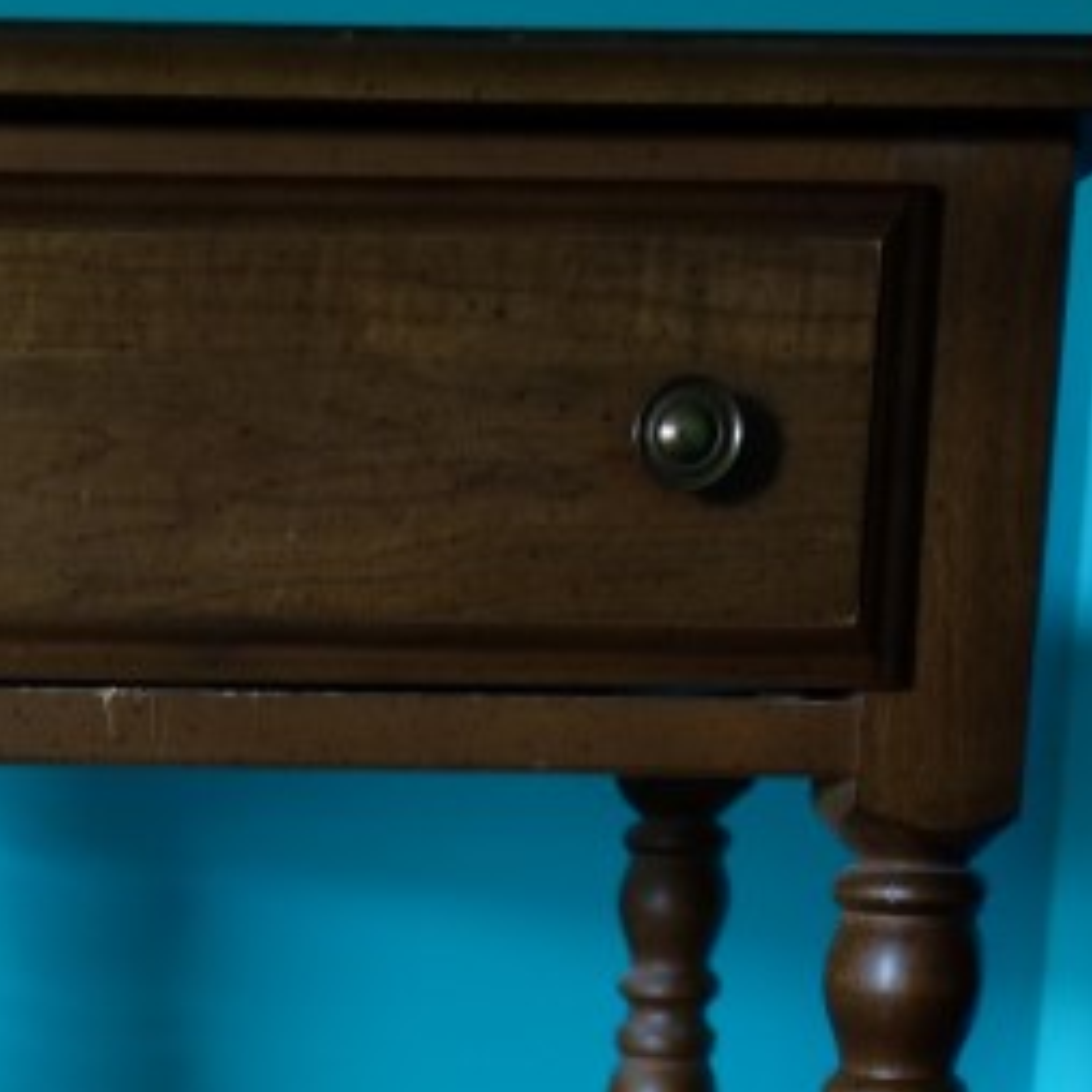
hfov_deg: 23.5
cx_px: 181
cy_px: 1316
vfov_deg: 22.1
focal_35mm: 72
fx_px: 2570
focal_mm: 10.4
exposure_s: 1/30
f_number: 1.8
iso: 320
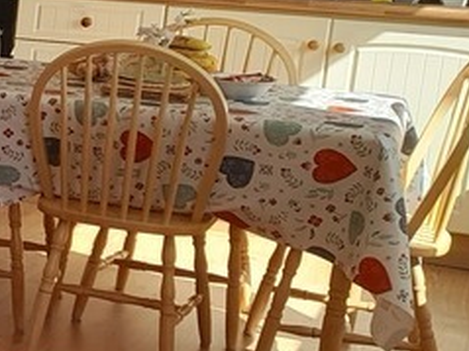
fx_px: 1449
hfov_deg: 14.8
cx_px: -495
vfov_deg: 13.8
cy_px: 147
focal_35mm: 107
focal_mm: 4.6
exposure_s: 1/120
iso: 20
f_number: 2
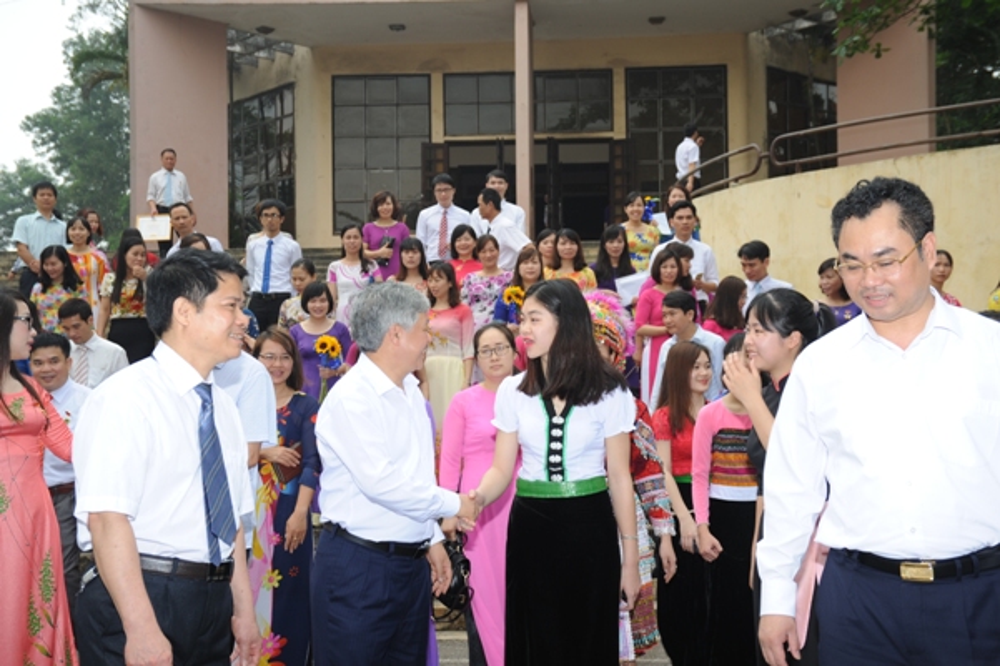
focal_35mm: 52
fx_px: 1444
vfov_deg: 26.0
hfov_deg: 38.2
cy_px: 333
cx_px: 500
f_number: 6.3
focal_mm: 52
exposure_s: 1/160
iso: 250
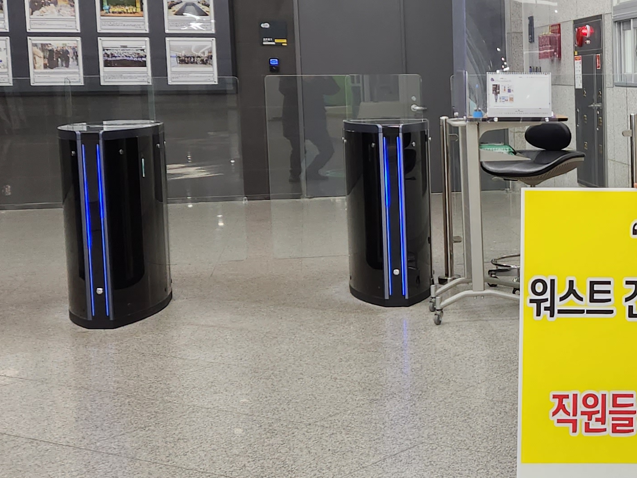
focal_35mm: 65
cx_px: 725
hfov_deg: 27.0
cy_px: 171
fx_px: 1196
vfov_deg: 22.5
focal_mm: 5.4
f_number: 1.8
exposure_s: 1/120
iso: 160
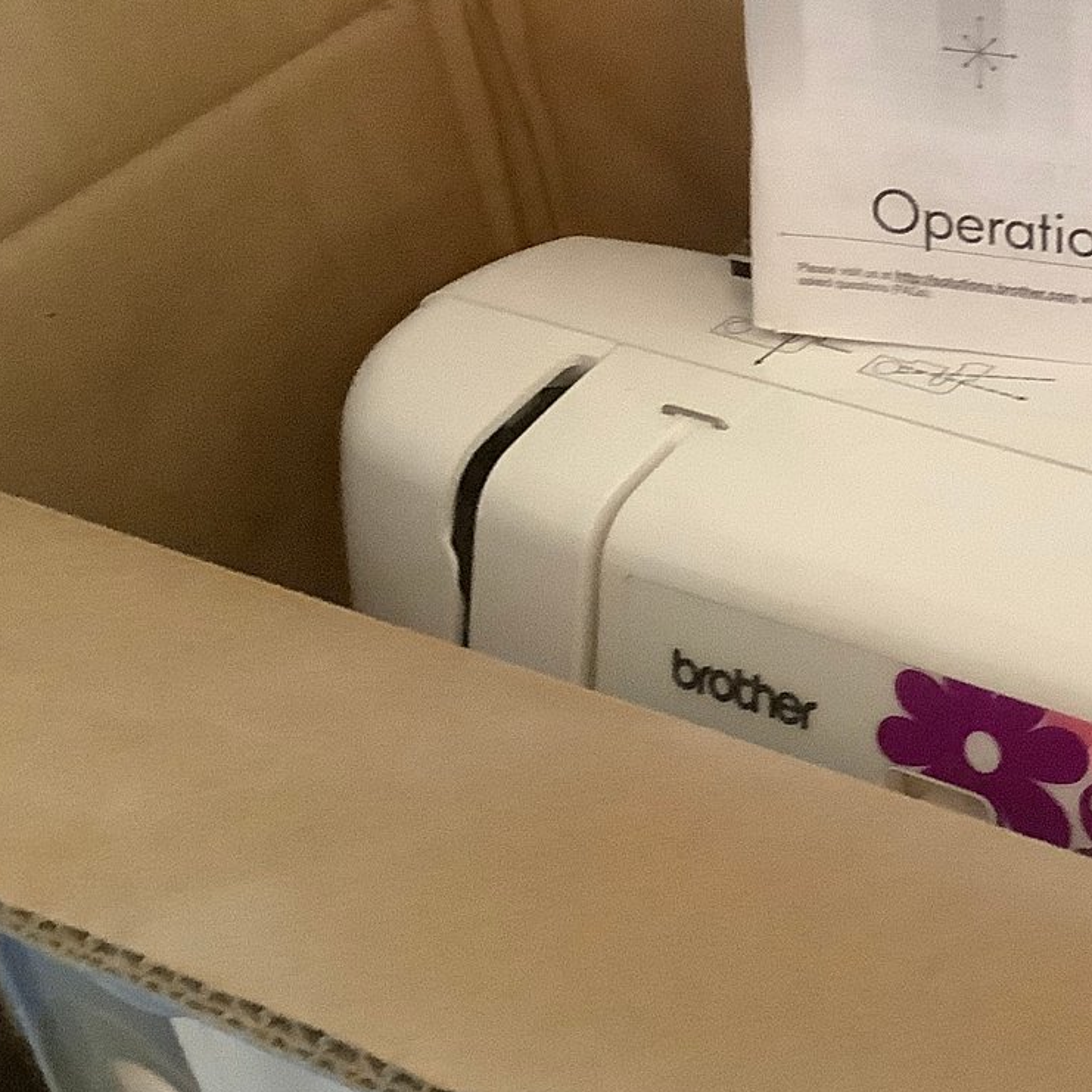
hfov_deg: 21.7
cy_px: 105
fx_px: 2641
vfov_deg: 22.8
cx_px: 1301
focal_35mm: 74
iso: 400
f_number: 2.4
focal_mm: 3.3
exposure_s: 1/40
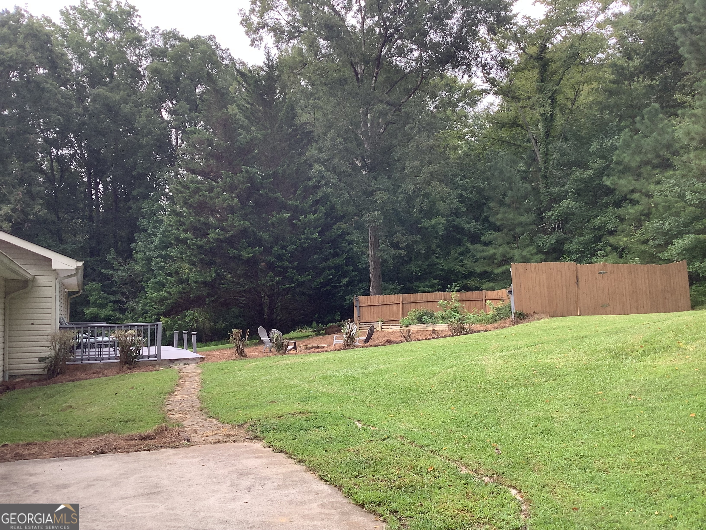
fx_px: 632
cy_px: 265
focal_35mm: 31
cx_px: 353
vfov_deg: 45.4
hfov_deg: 58.4
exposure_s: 1/100
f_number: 2.4
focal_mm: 3.3
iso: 50
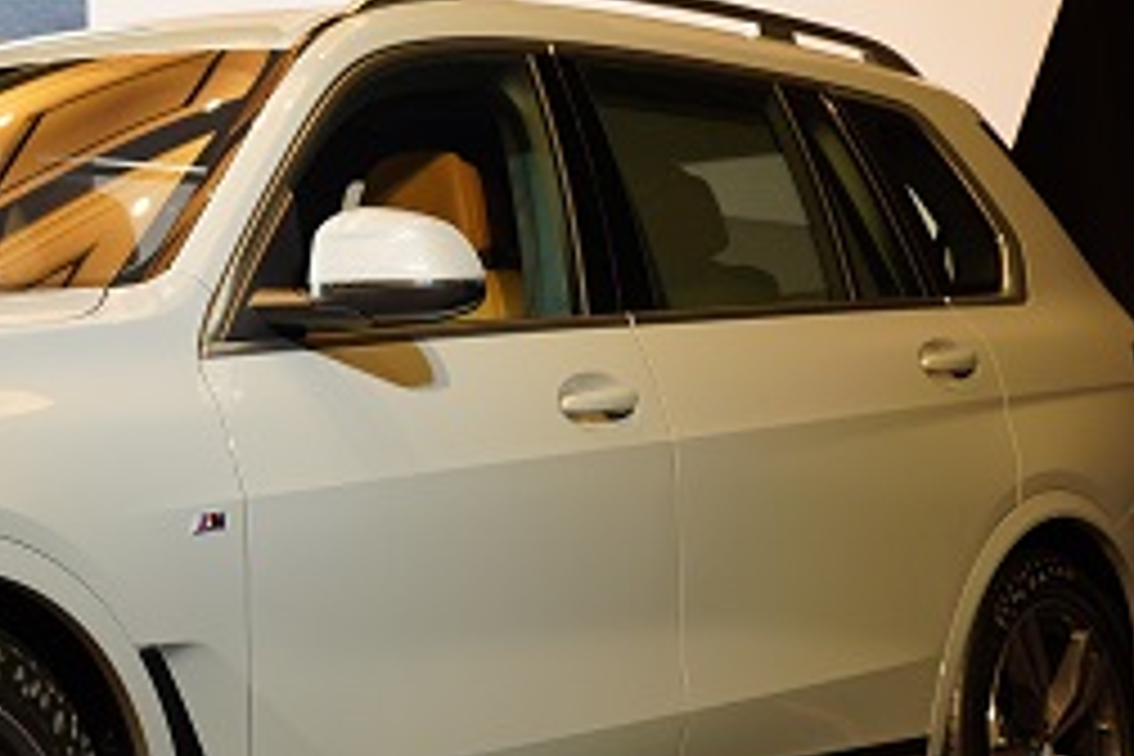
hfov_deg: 17.8
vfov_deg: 12.3
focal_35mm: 111
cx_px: -90
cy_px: 263
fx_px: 3496
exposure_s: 1/60
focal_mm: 35
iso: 800
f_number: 4
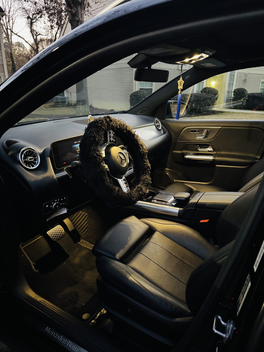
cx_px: 132
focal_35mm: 24
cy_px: 176
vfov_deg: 71.6
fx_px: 244
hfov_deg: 56.8
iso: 1600
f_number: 1.78
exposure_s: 1/30
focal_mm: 6.76
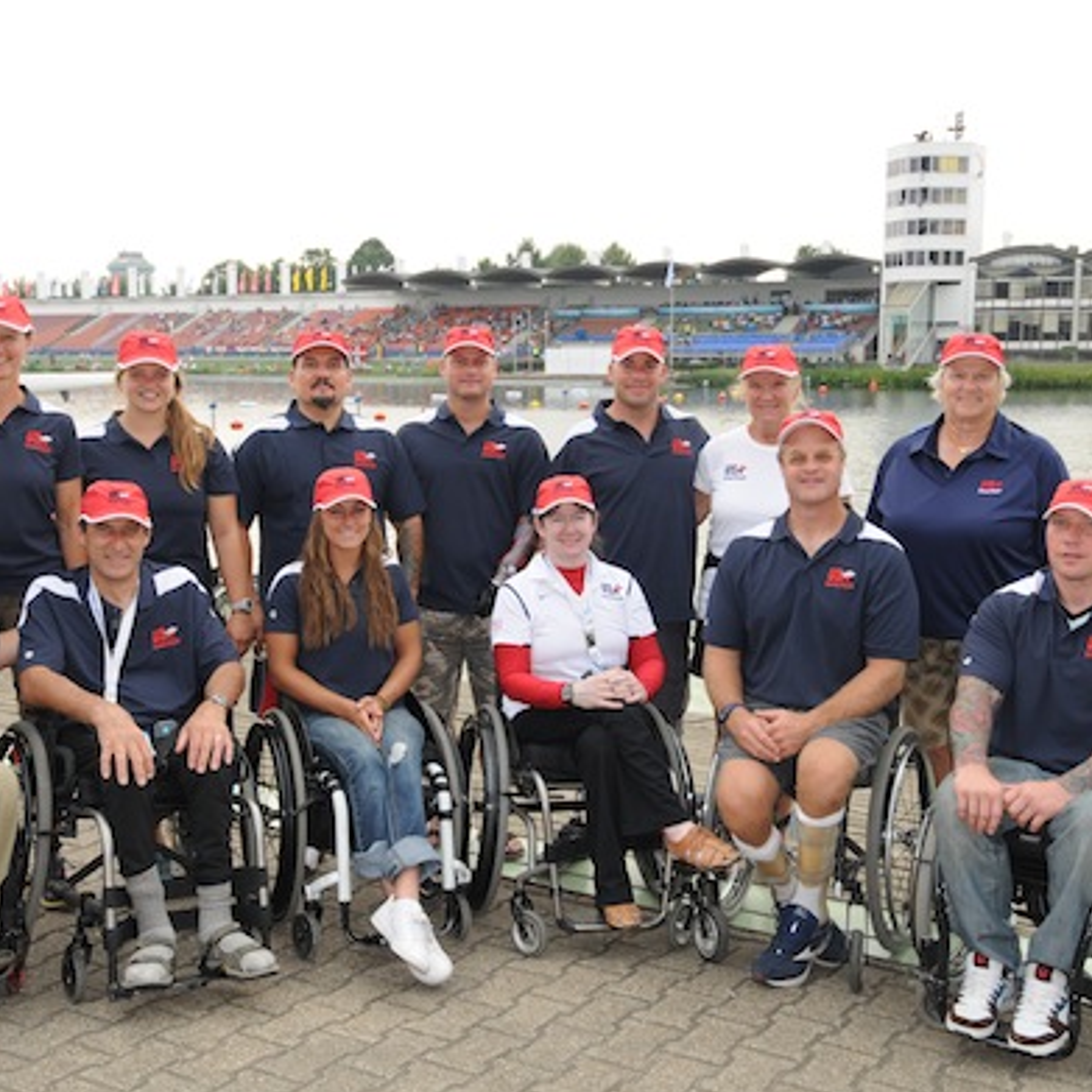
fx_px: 1535
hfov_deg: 39.1
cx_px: 478
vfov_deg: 39.2
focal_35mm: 43
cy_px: 546
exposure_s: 1/250
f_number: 7.1
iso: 200
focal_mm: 22
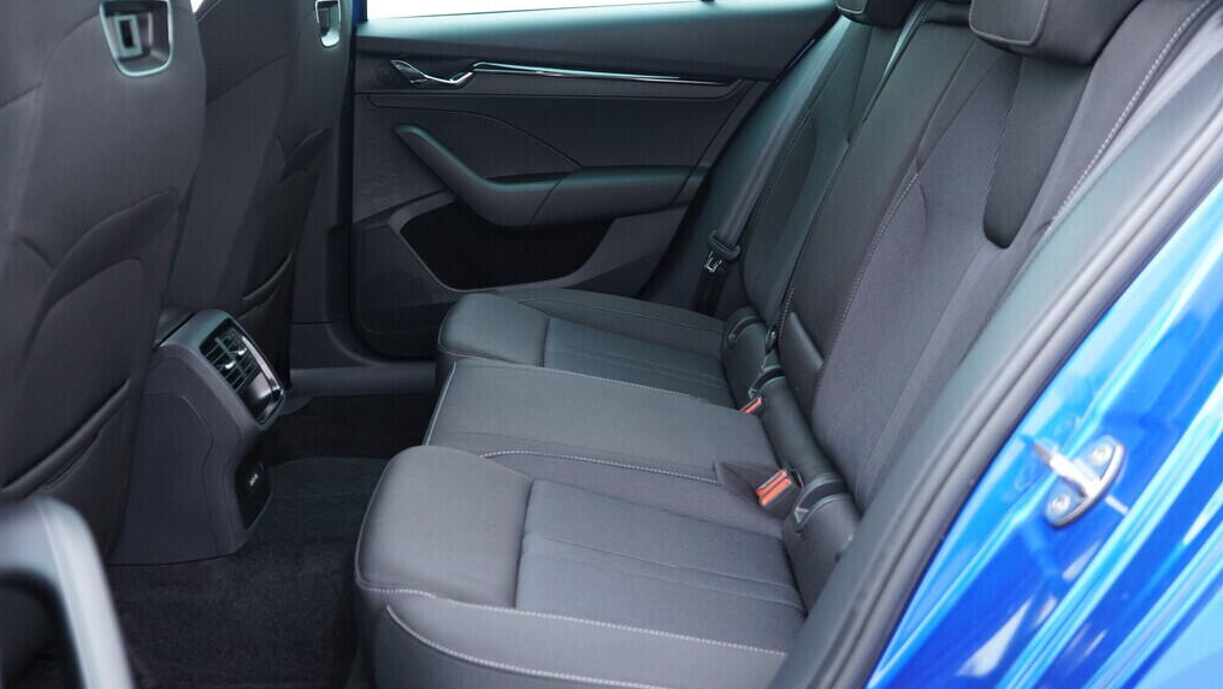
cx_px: 612
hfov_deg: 52.8
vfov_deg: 31.2
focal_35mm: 38
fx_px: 1233
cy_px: 288
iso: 500
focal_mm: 24
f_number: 2.8
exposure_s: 1/40
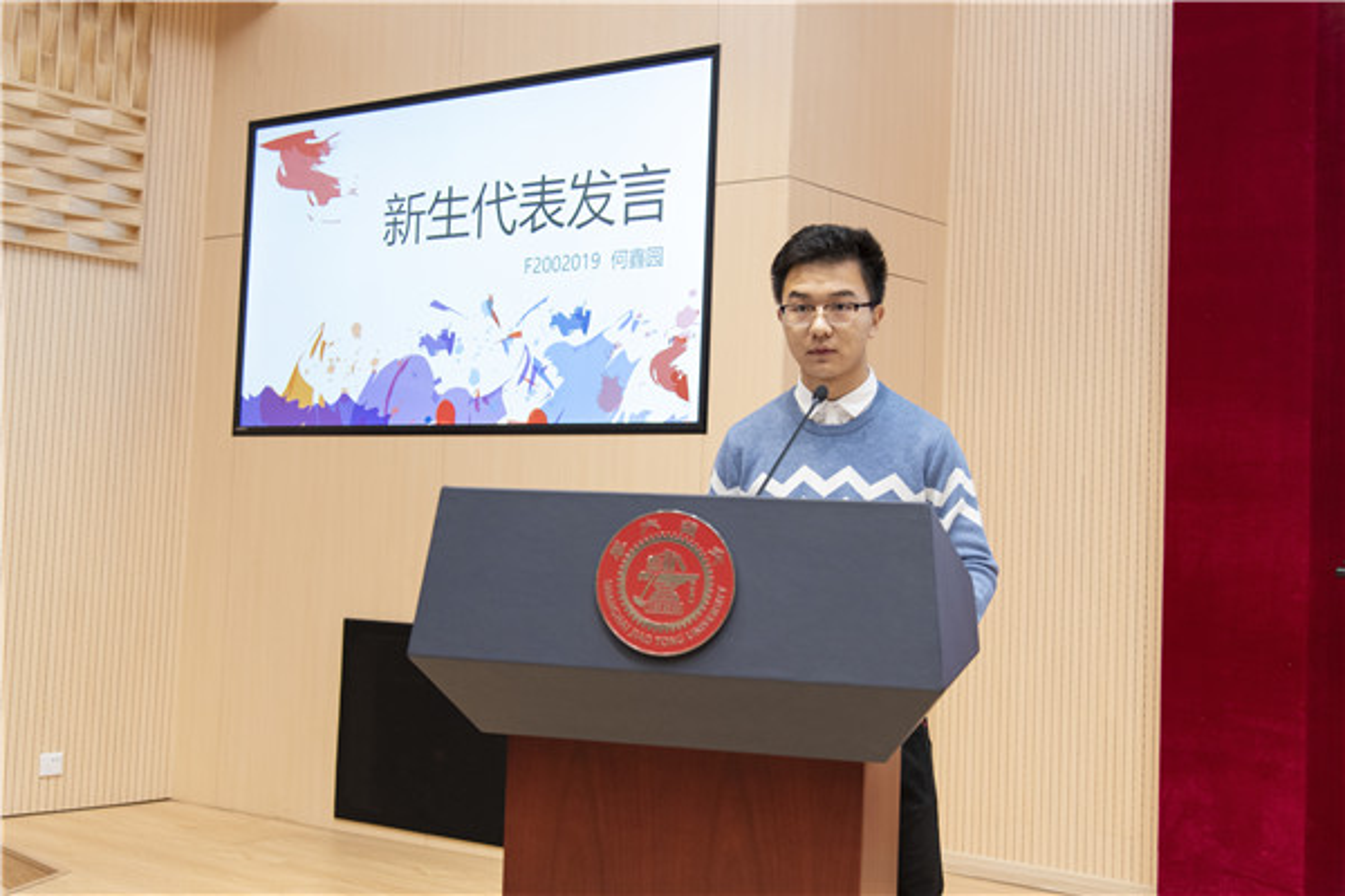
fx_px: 1420
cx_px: 672
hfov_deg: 50.7
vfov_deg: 35.1
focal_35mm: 38
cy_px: 448
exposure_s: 1/125
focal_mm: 38
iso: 1600
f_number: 4
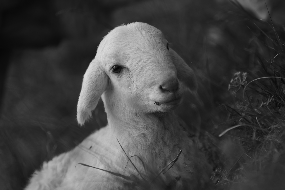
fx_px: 2850
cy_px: 95
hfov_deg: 5.7
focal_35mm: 360
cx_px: 142
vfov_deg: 3.8
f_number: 5.3
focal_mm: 240
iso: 100
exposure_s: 1/250
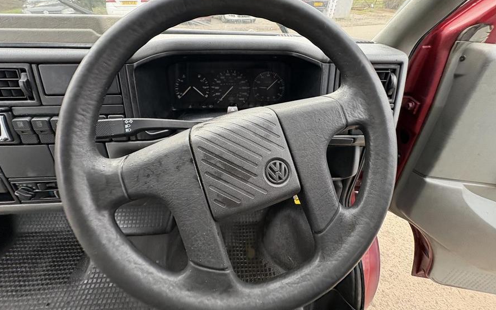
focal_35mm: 15
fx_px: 203
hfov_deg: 101.5
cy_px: 135
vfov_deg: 74.5
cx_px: 246
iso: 125
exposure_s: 1/103
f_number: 2.2
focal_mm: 2.22
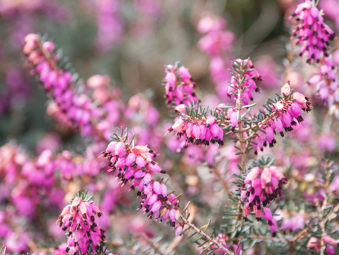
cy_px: 128
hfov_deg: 12.3
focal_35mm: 160
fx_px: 1567
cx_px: 170
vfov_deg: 9.3
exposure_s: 1/200
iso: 200
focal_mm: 80
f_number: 4
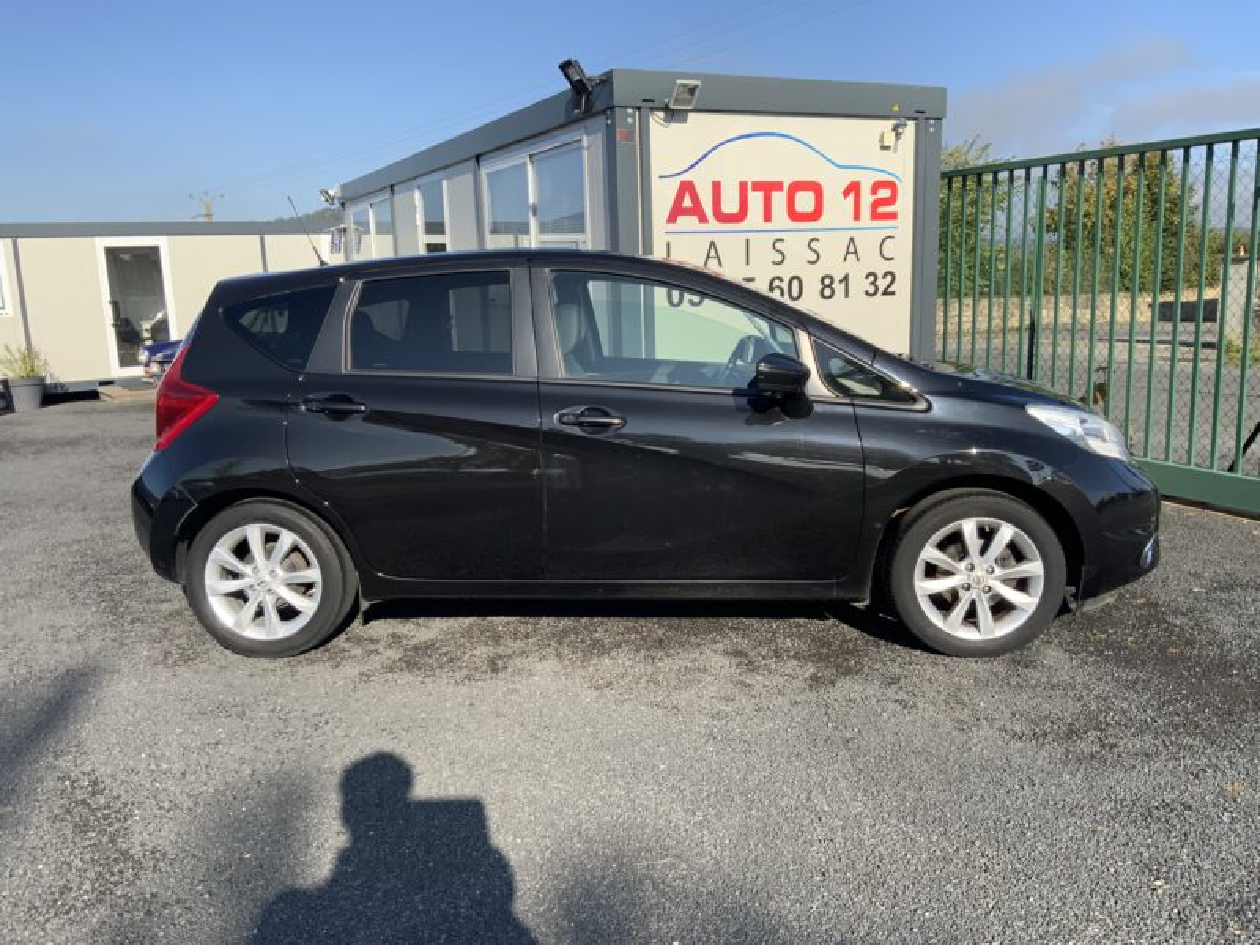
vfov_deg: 48.2
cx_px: 630
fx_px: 1056
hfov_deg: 61.7
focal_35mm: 29
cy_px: 472
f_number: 1.8
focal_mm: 3
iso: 16
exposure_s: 1/1626
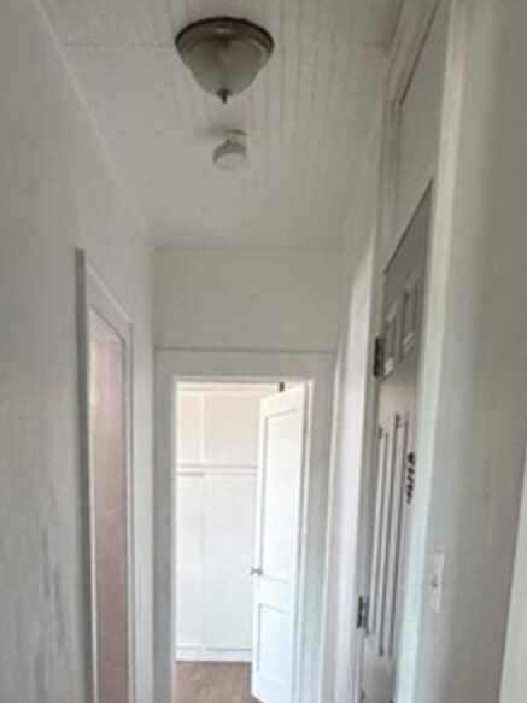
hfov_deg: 35.1
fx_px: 833
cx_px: 241
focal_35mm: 41
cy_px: 715
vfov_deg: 39.8
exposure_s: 1/99
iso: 250
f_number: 2.2
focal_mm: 2.22
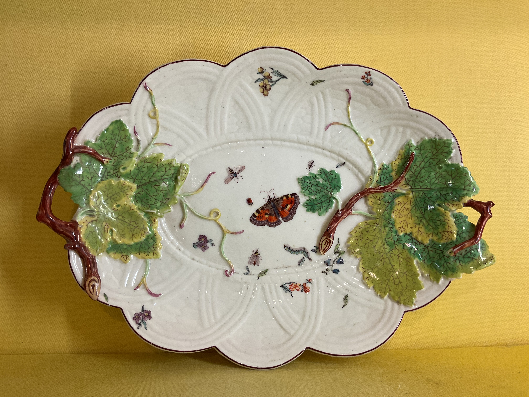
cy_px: 198
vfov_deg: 48.2
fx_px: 443
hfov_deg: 61.7
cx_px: 264
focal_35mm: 29
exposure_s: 1/60
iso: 40
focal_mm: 3
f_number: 1.8
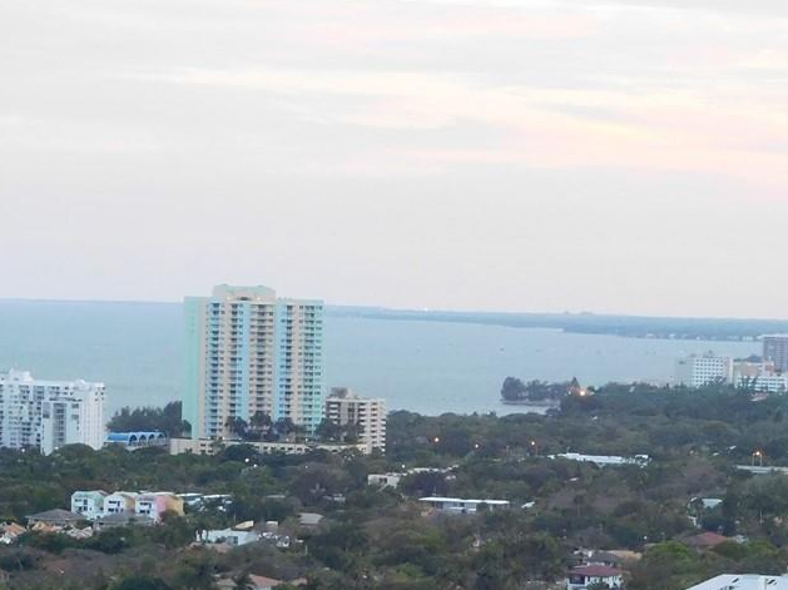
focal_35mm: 140
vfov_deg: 10.5
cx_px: 466
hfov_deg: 14.1
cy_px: 626
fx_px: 3185
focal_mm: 9.8
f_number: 4.2
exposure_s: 1/30
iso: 360
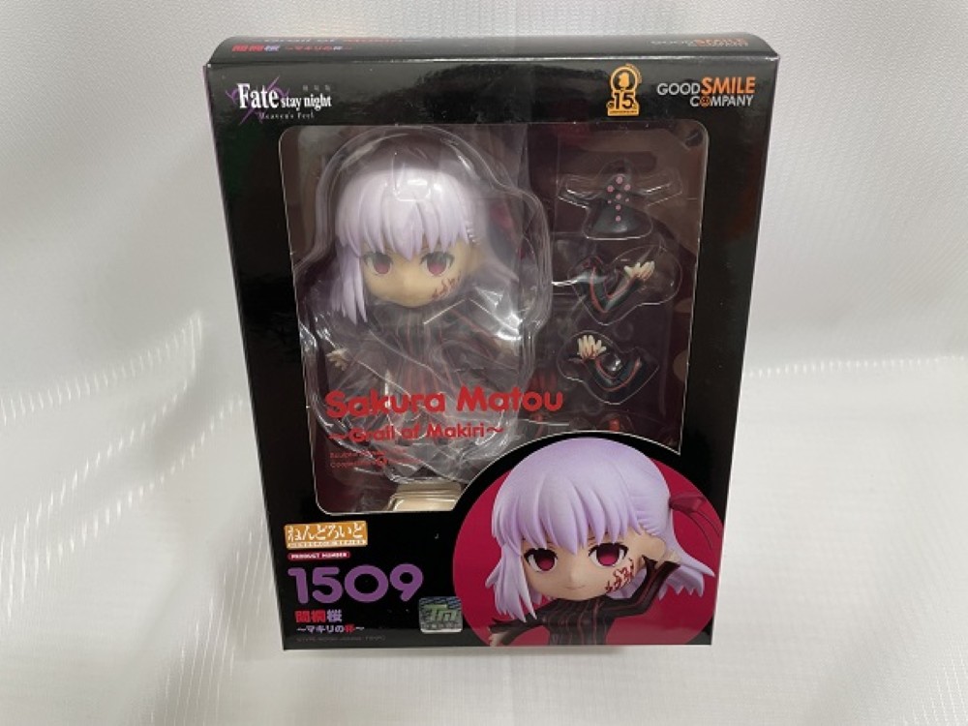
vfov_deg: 53.1
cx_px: 484
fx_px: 727
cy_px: 363
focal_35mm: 26
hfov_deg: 67.3
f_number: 1.6
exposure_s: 1/50
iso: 80
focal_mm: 4.2
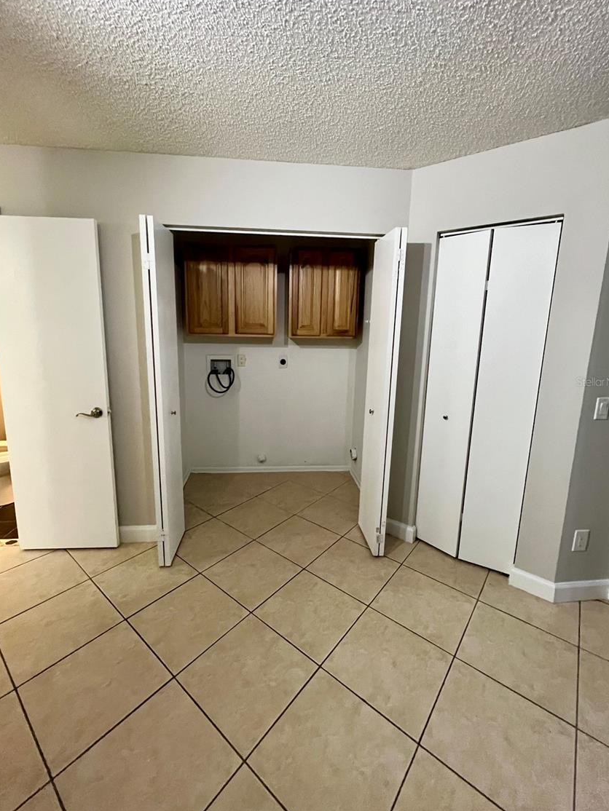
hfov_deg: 85.7
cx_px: 300
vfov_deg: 101.9
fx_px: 328
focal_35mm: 14
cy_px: 381
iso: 640
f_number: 1.8
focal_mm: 1.57
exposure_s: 1/60
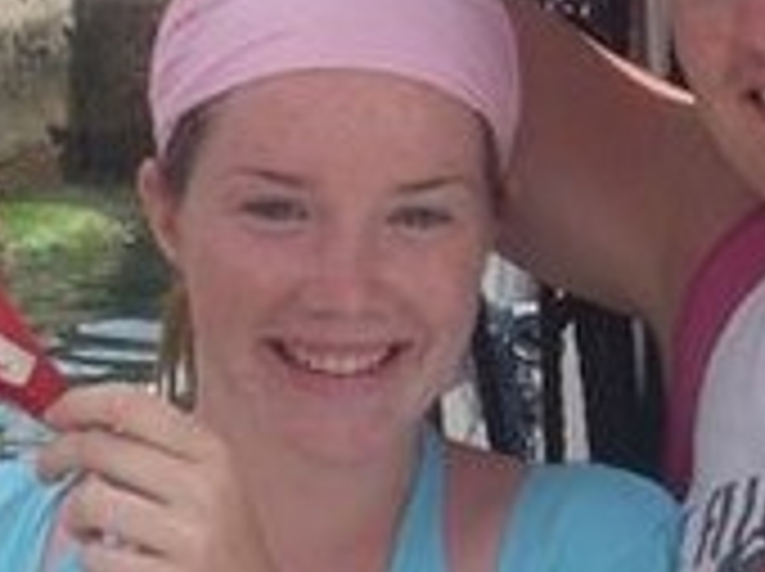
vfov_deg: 10.7
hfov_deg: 14.4
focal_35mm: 137
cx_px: 405
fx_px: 3023
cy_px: -18
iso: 64
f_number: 5.6
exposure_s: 1/169
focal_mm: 6.2
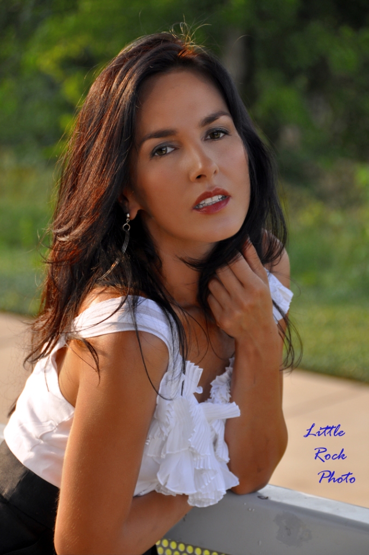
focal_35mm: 142
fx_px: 2197
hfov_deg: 9.6
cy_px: 278
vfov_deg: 14.4
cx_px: 184
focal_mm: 95
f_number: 5.6
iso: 200
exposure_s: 1/200
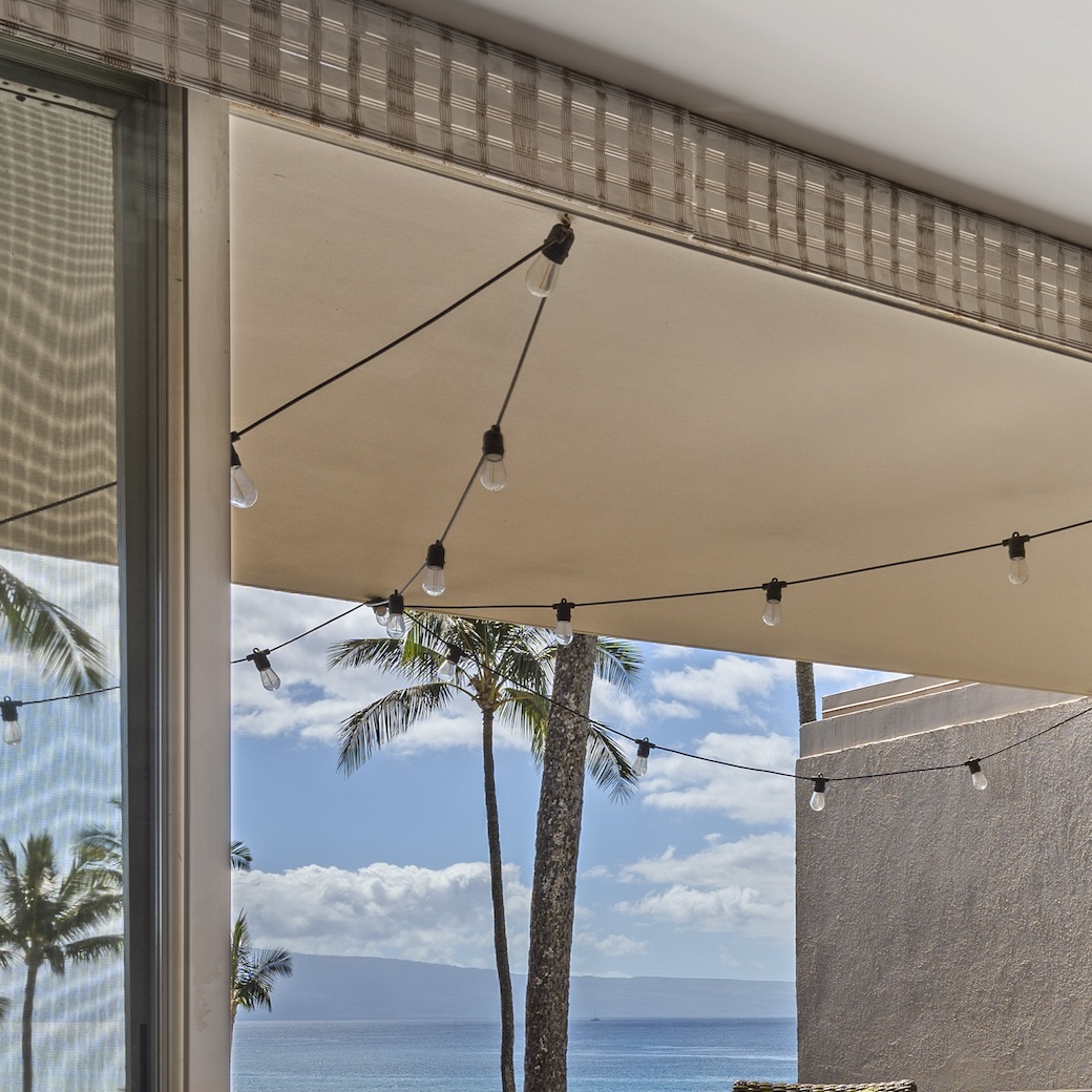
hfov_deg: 33.2
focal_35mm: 50
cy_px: 1029
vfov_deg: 32.0
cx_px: 855
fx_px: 1785
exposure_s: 1/10
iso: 100
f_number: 8
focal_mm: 17
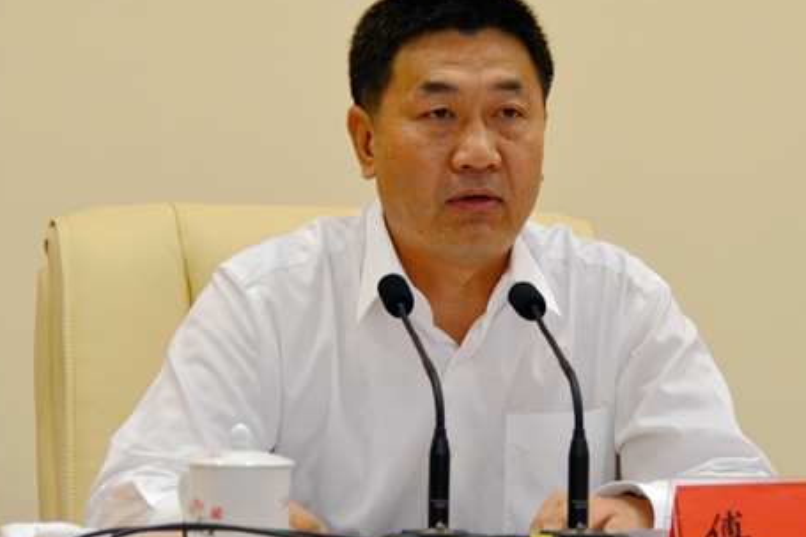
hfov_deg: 7.2
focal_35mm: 287
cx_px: 452
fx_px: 6415
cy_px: 230
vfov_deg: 4.8
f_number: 5.6
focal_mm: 145
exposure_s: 1/160
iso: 800
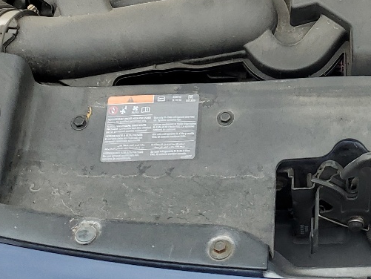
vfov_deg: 17.4
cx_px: 358
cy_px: 9
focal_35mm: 83
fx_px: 890
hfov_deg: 22.8
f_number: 1.5
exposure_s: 1/769
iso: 50
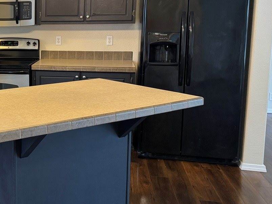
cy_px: 68
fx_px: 377
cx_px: 5
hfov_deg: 36.0
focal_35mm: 48
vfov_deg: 30.1
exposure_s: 1/60
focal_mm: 6.76
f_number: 1.78
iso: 400
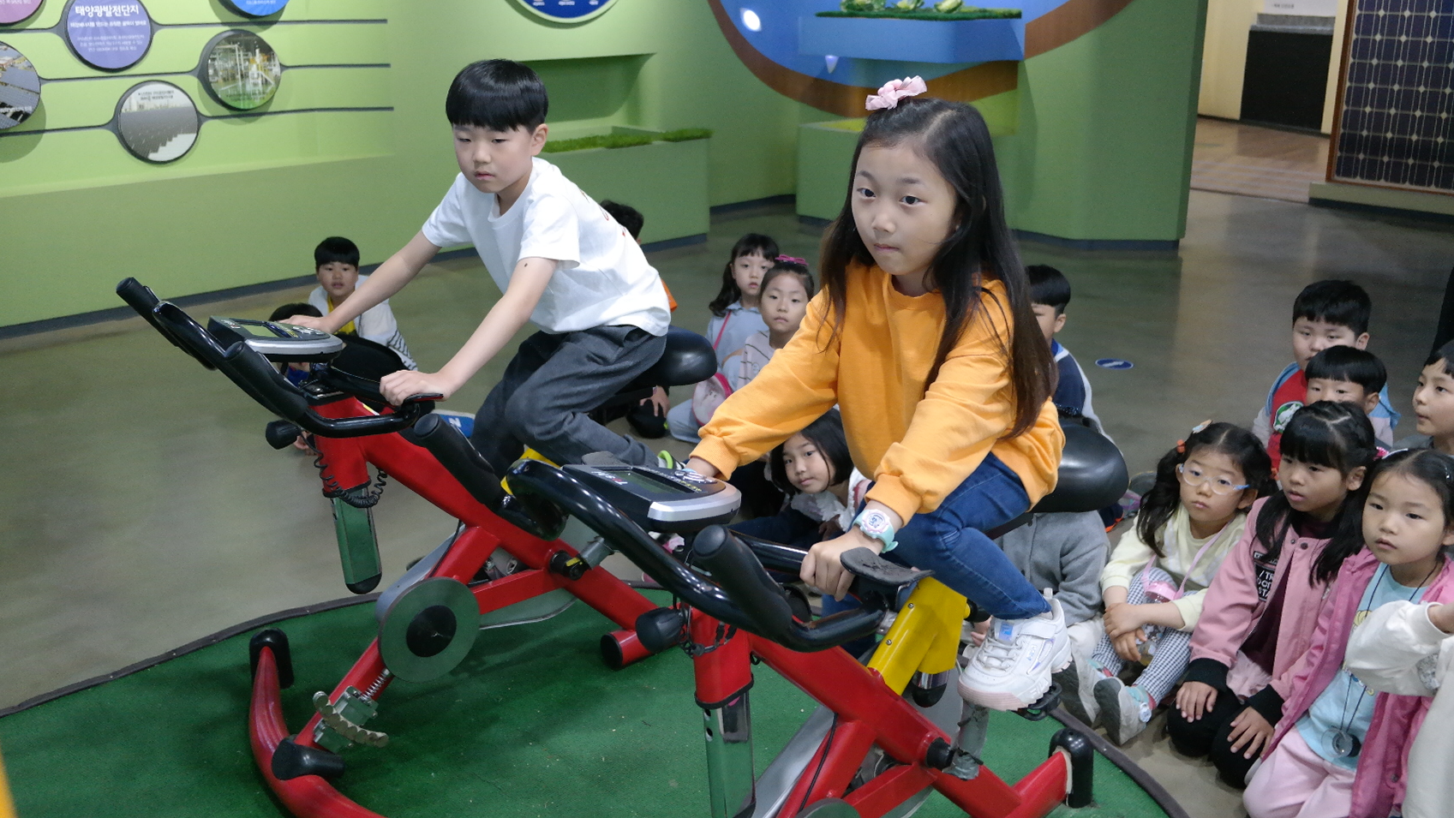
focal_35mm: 32
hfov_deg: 61.0
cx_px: 737
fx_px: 1234
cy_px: 329
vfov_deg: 36.6
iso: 1600
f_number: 3.5
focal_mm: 20
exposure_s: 1/40
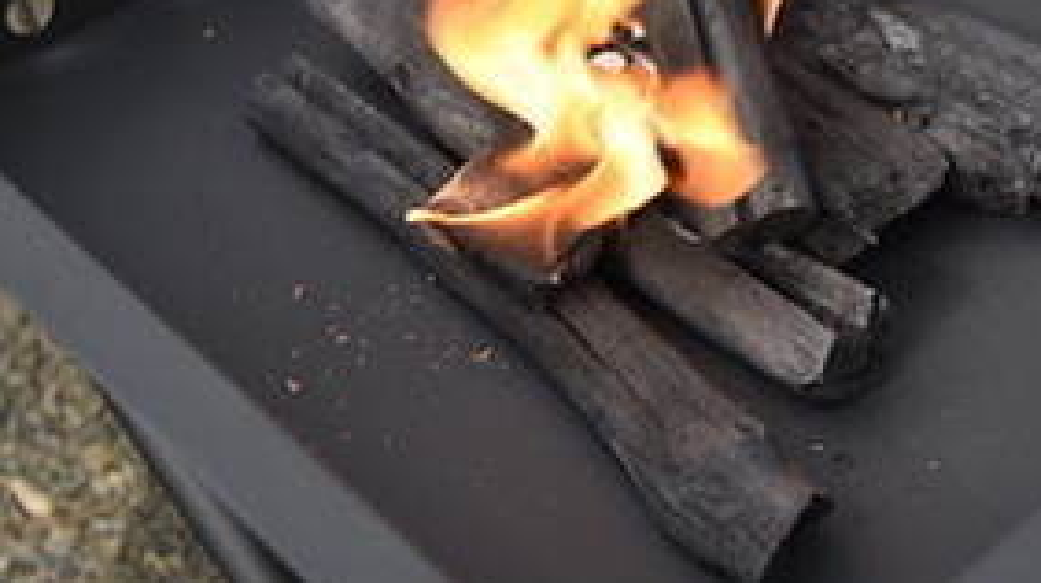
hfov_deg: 26.9
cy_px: 103
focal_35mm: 78
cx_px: 748
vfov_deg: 15.3
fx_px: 2151
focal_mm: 35
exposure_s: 1/125
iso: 100
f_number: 5
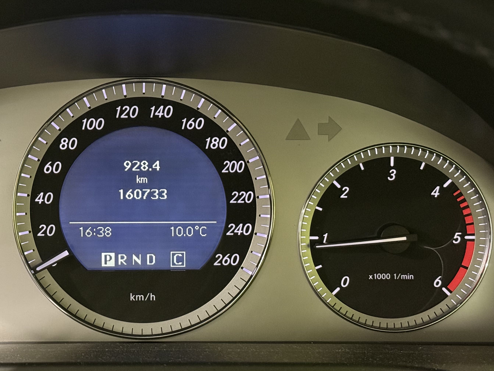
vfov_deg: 20.4
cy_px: 210
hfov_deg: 26.7
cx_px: 135
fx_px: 1028
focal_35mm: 72
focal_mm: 6.76
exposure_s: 1/30
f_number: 1.78
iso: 640
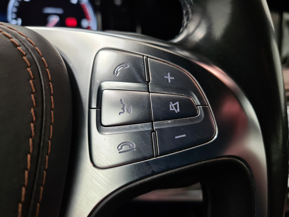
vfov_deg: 53.1
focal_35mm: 26
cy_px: 108
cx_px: 144
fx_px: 217
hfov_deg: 67.3
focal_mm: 5.4
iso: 125
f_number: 1.8
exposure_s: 1/50
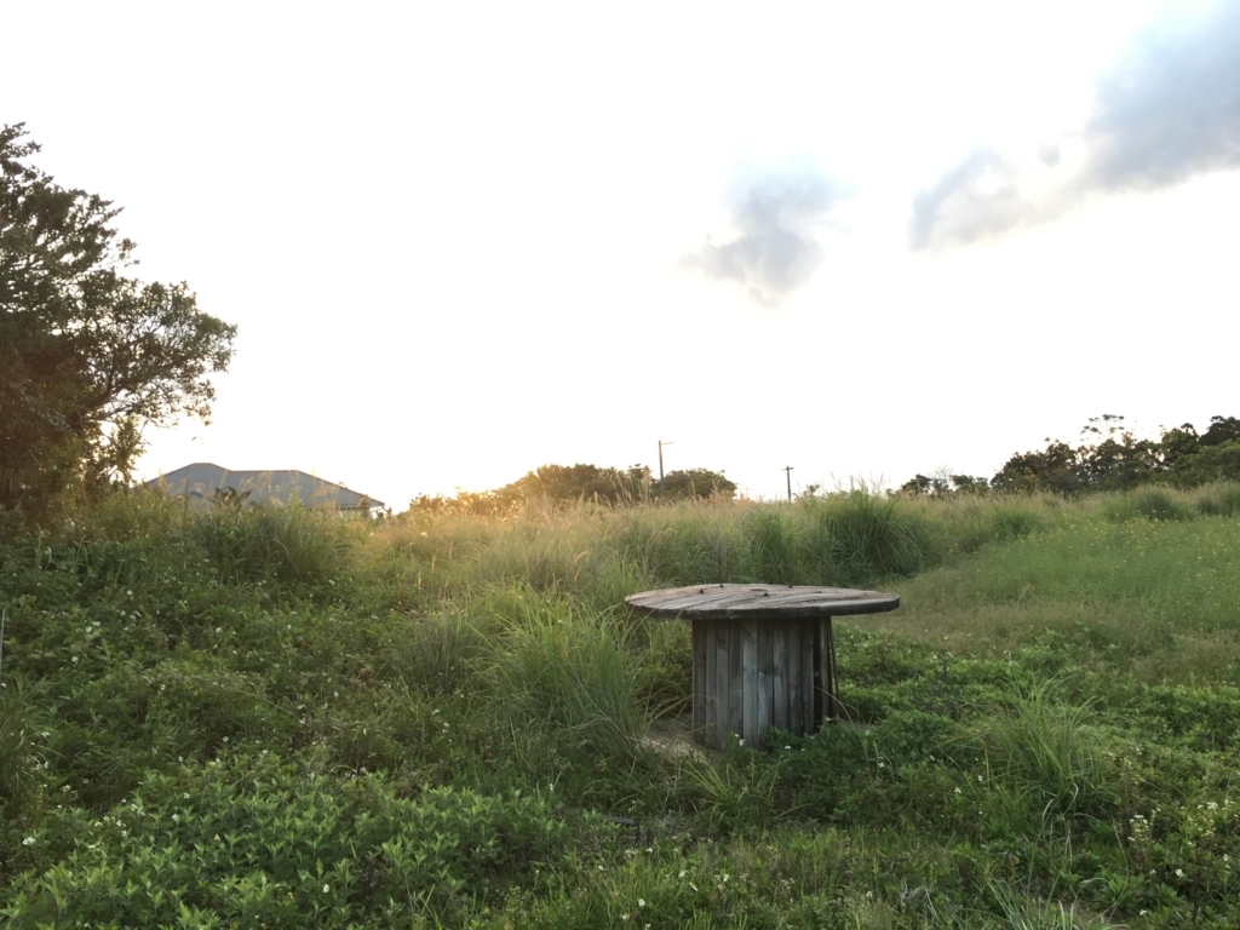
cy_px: 465
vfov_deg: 48.2
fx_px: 1039
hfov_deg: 61.7
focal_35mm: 29
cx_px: 620
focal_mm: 4.15
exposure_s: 1/120
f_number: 2.2
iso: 40
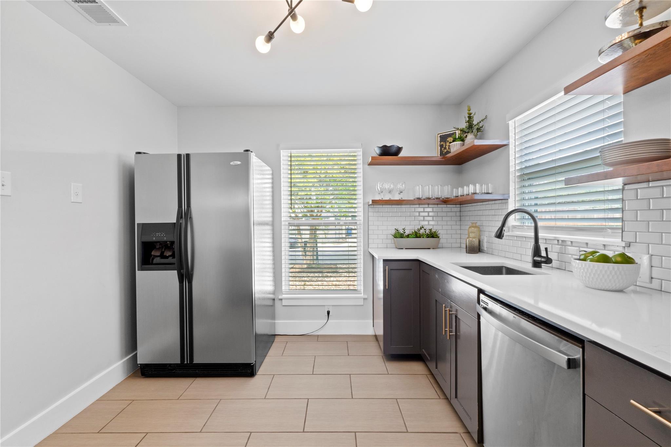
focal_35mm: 15
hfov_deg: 100.4
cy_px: 224
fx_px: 280
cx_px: 336
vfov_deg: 77.3
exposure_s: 1.3
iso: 250
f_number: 11
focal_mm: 10
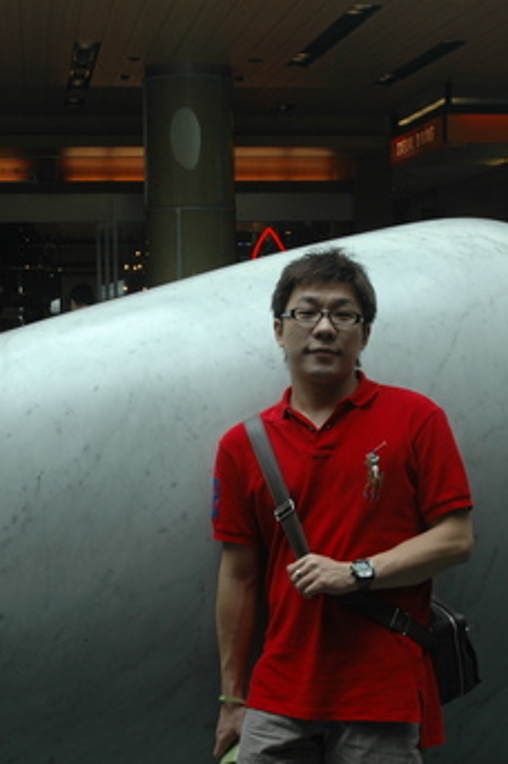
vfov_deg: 28.5
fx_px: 1503
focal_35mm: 71
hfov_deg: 19.2
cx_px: 238
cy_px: 409
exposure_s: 1/125
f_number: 5.6
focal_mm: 27
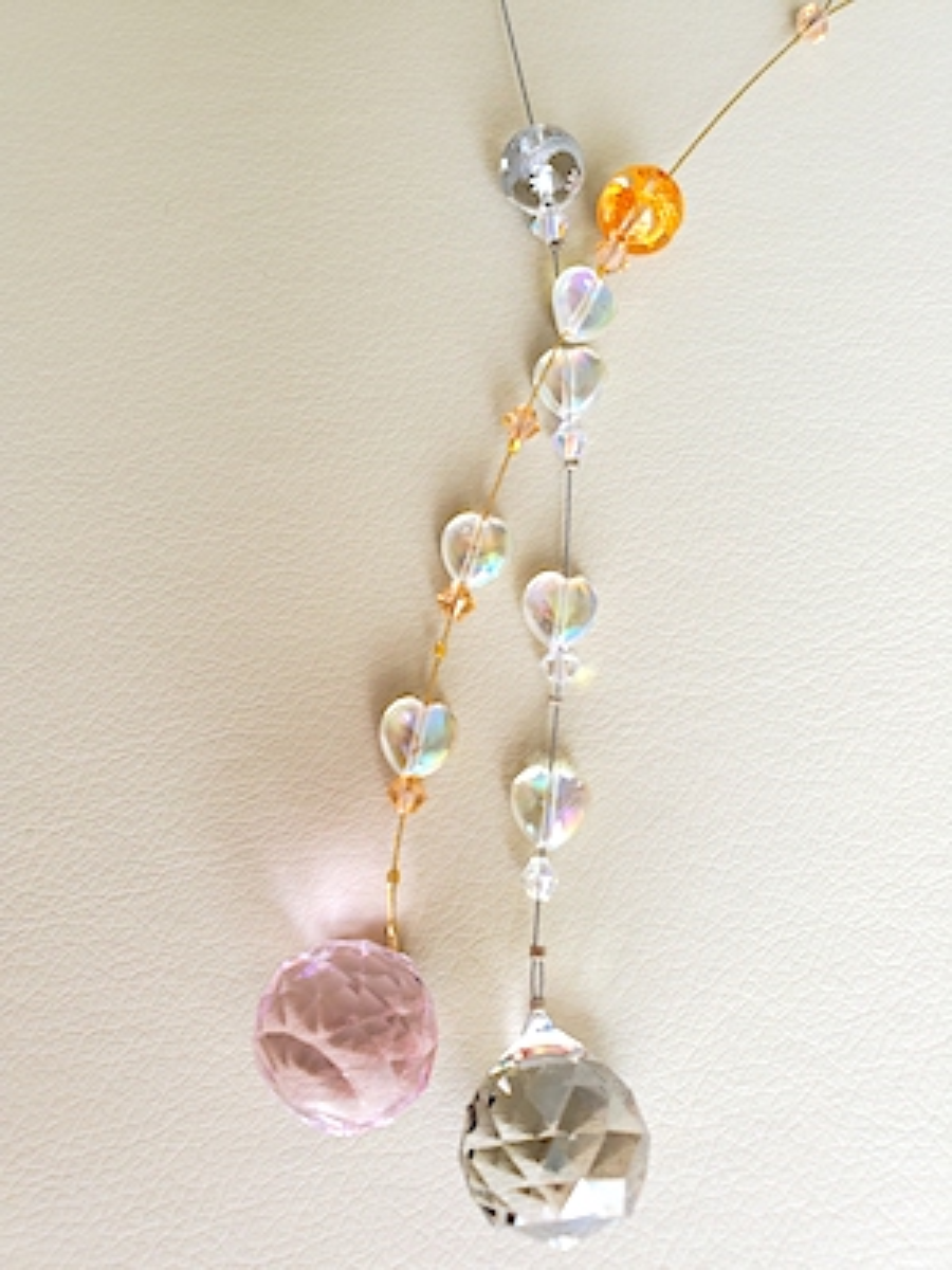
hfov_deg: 53.1
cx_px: 476
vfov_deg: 67.3
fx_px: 953
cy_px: 635
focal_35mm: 26
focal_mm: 4.3
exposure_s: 1/100
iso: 80
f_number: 2.4
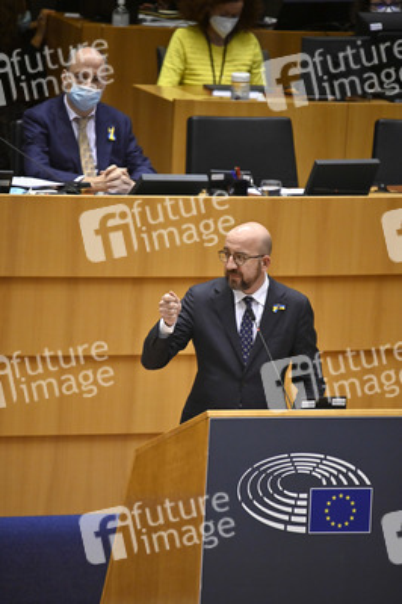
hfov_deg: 2.7
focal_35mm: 500
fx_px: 8389
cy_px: 302
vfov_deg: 4.1
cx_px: 201
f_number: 6.3
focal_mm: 500
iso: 3200
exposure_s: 1/400
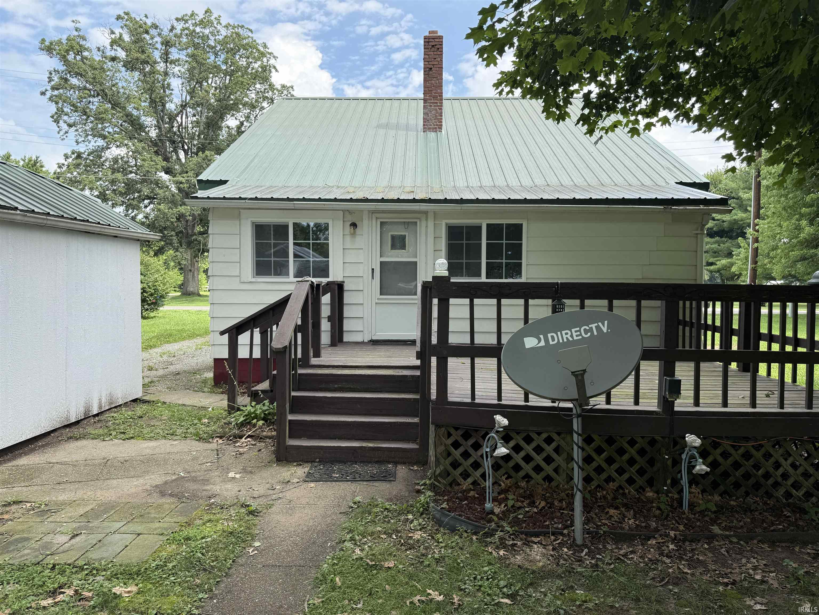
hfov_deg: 71.6
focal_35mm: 24
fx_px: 568
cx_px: 410
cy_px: 308
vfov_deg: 56.8
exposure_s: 1/1493
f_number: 1.78
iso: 80
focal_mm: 6.76
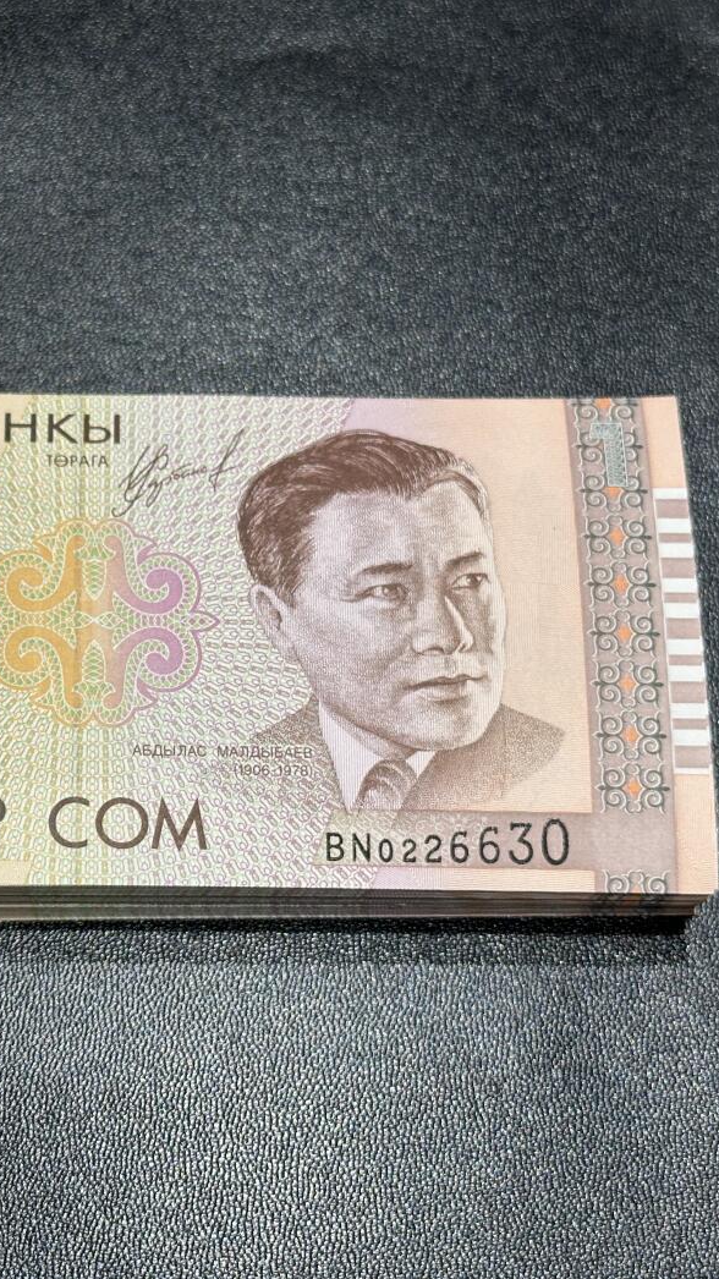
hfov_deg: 17.1
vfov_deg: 30.2
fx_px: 2374
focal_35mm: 70
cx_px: 155
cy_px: 640
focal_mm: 6.86
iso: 64
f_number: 1.78
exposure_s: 1/50
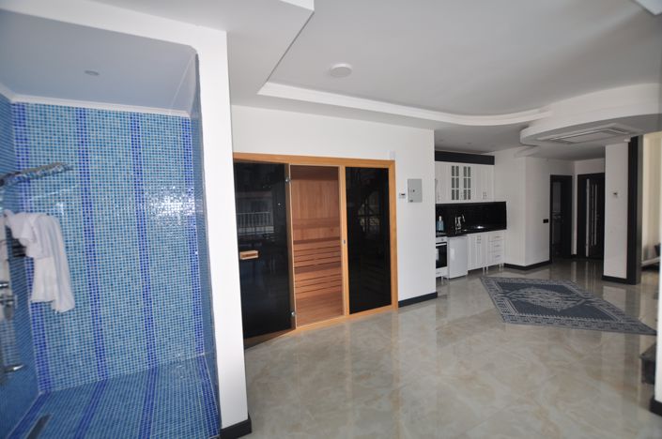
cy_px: 220
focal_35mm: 15
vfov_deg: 77.2
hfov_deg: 100.5
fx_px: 275
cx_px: 331
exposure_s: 1/100
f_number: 4.5
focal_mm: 10
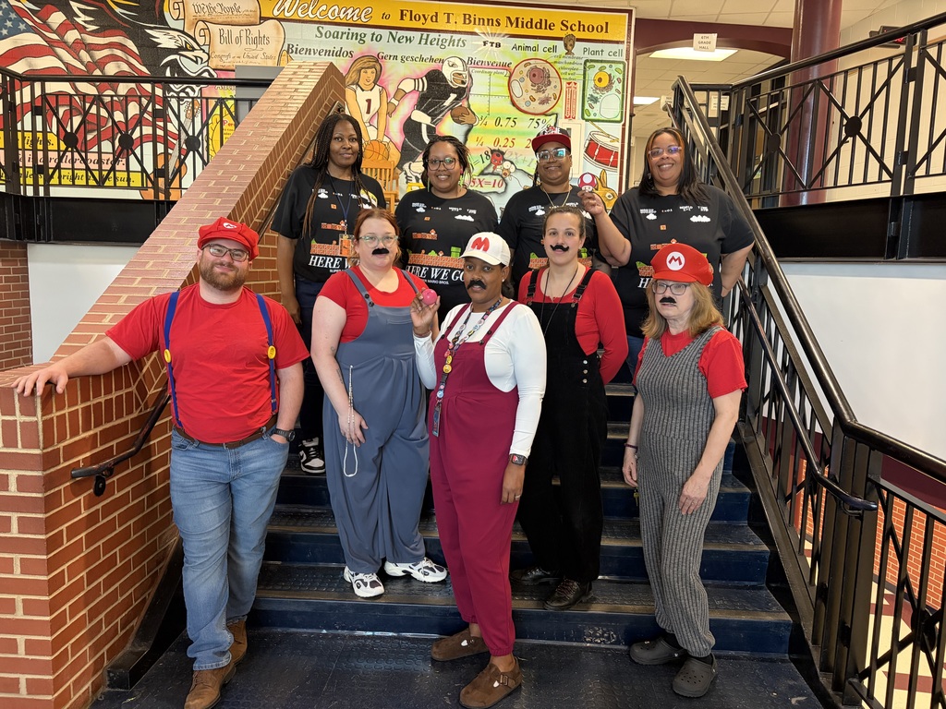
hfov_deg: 67.3
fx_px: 711
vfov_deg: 53.1
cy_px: 354
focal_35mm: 26
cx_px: 473
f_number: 1.6
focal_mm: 5.96
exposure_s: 1/60
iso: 320
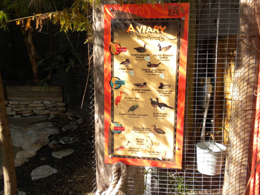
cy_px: 98
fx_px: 278
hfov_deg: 50.1
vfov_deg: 38.7
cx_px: 130
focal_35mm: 37
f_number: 3.5
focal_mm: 6.6
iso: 64
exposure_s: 1/100
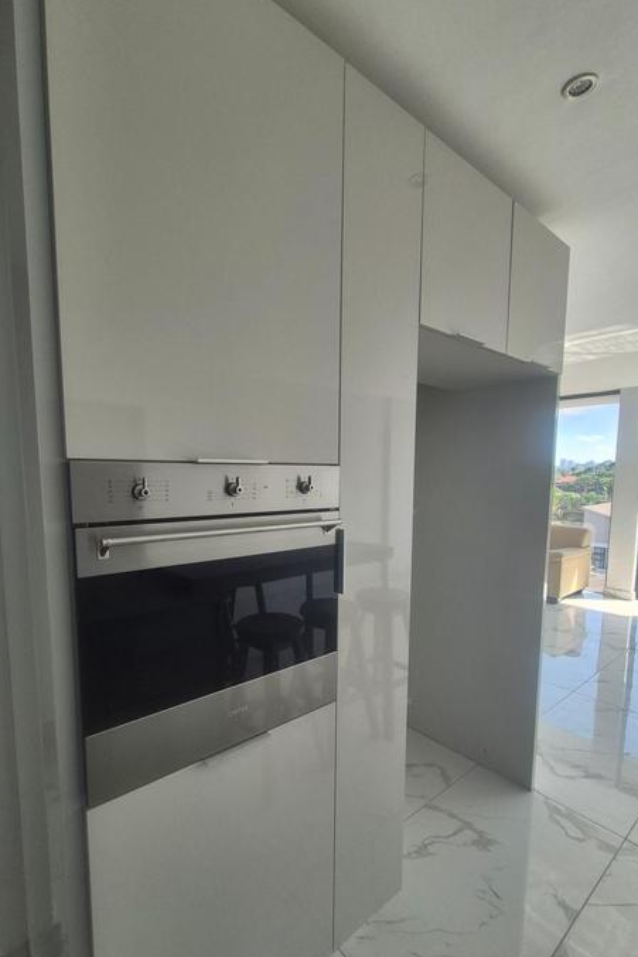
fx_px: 425
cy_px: 511
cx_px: 279
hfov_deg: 73.5
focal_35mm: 16
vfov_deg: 96.6
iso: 80
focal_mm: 1.74
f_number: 2.2
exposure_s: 1/359
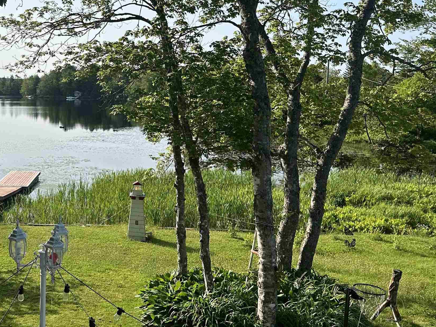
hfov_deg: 39.5
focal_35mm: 45
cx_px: 58
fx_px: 567
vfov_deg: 31.9
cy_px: 107
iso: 80
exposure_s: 1/5525
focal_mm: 6.86
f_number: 1.78
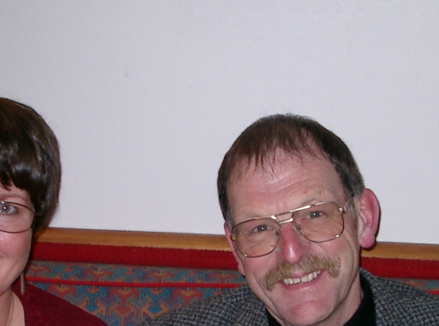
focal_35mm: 99
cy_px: 240
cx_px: 230
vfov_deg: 14.8
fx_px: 1252
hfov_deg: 19.9
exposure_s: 1/60
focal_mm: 7.6
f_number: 2.6
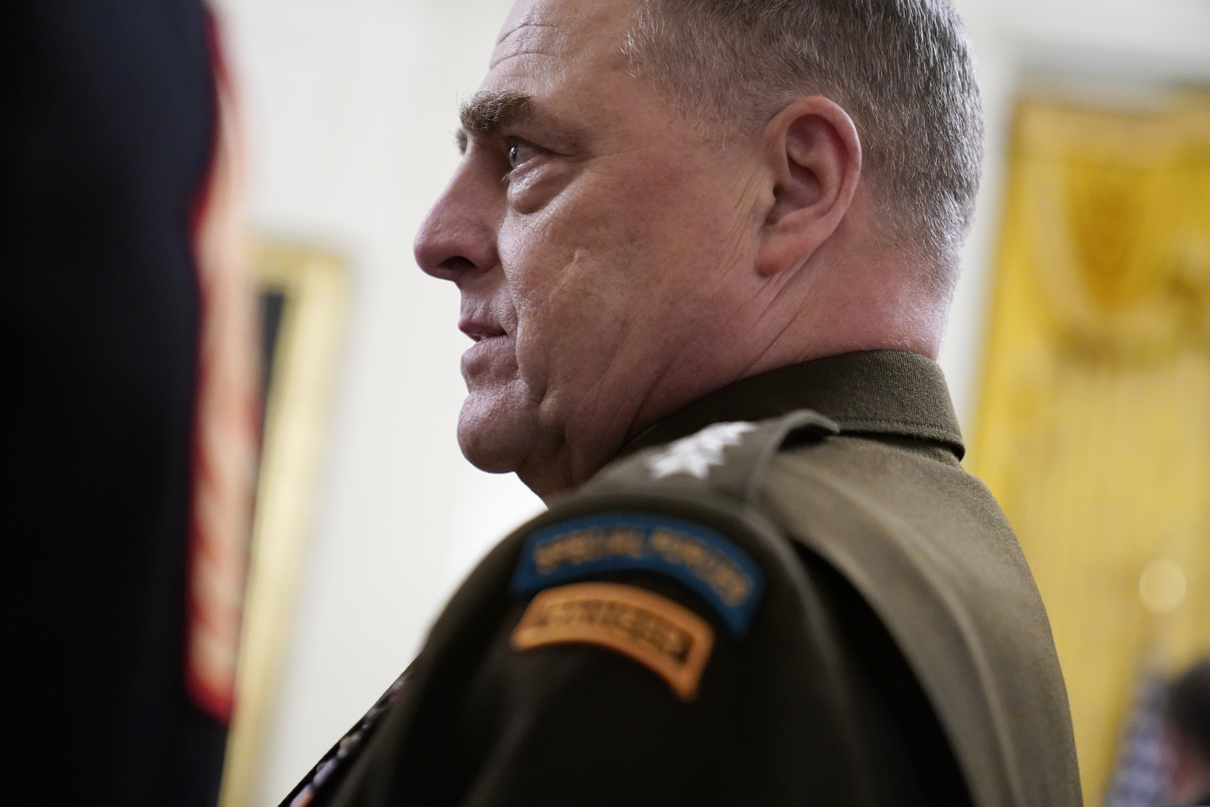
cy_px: 404
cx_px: 605
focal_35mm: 70
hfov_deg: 28.8
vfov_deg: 19.5
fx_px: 2353
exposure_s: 1/125
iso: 6400
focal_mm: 70
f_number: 2.8
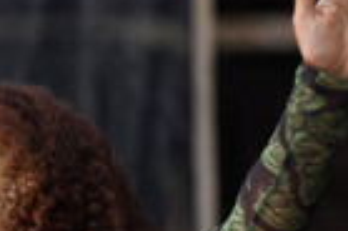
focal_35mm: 651
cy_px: 281
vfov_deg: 2.1
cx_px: -61
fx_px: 6279
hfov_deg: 3.2
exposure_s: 1/1600
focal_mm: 200
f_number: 4.5
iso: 640
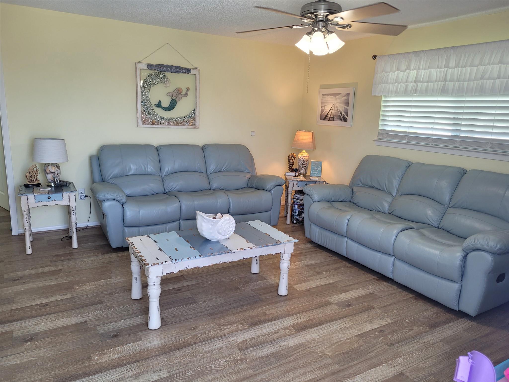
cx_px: 254
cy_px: 191
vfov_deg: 53.1
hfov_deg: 67.3
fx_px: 382
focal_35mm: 26
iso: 100
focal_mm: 5.4
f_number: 1.8
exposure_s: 1/120
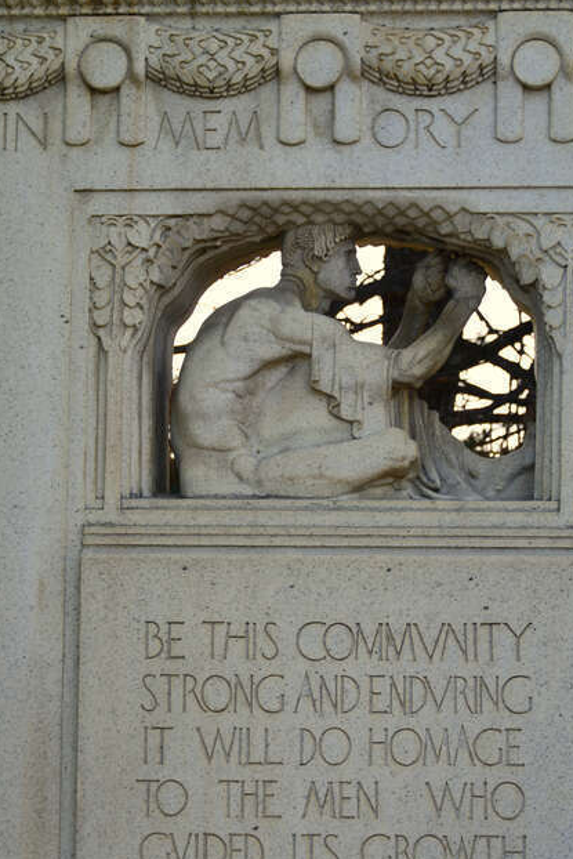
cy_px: 457
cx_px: 341
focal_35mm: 135
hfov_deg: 10.2
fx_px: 3221
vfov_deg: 15.2
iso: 100
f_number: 5.3
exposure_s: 1/50
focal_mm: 105
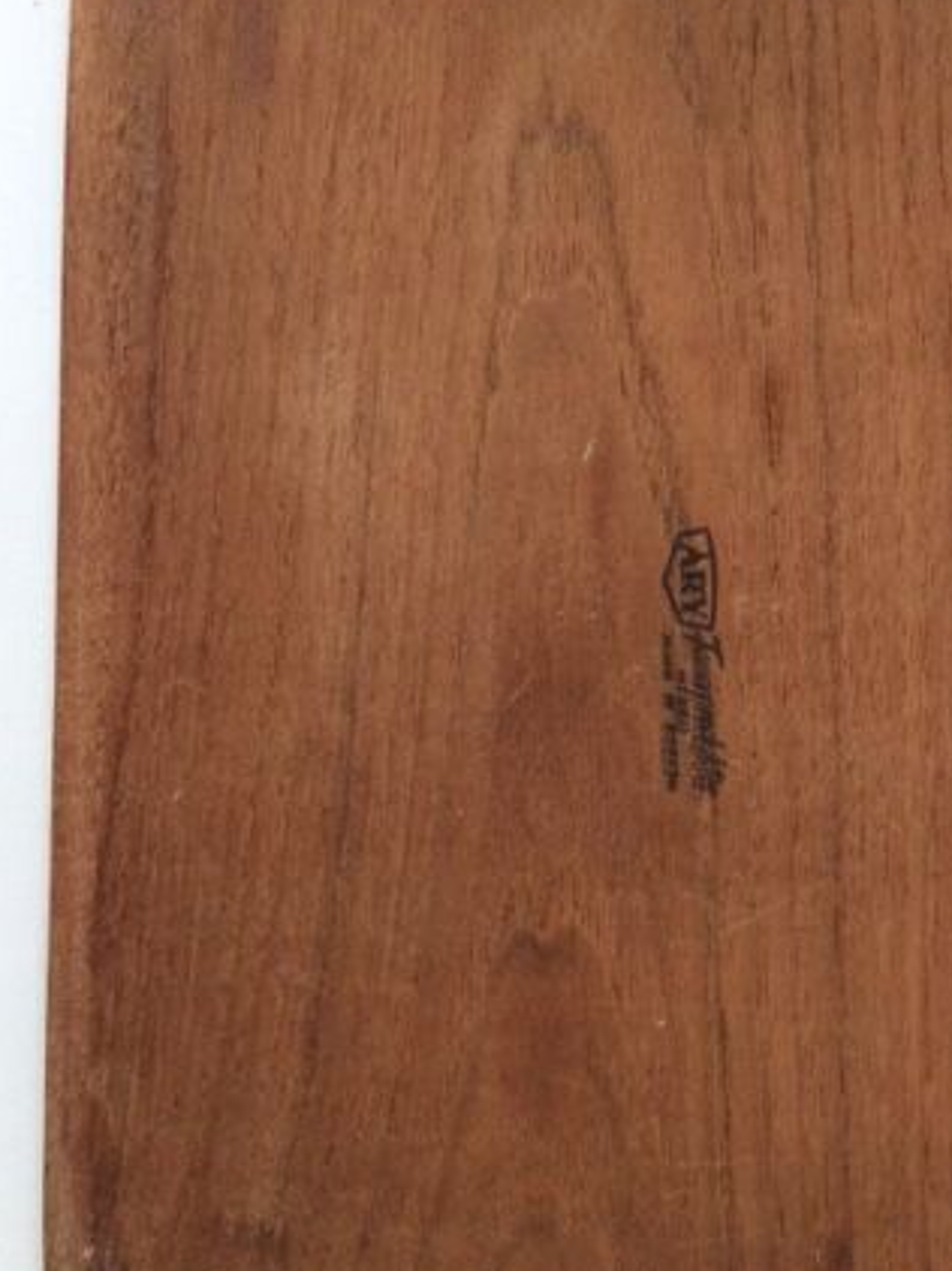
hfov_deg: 32.5
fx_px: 1615
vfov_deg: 43.0
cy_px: 636
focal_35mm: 44
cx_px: 660
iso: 250
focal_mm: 4.15
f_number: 2.2
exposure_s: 1/33
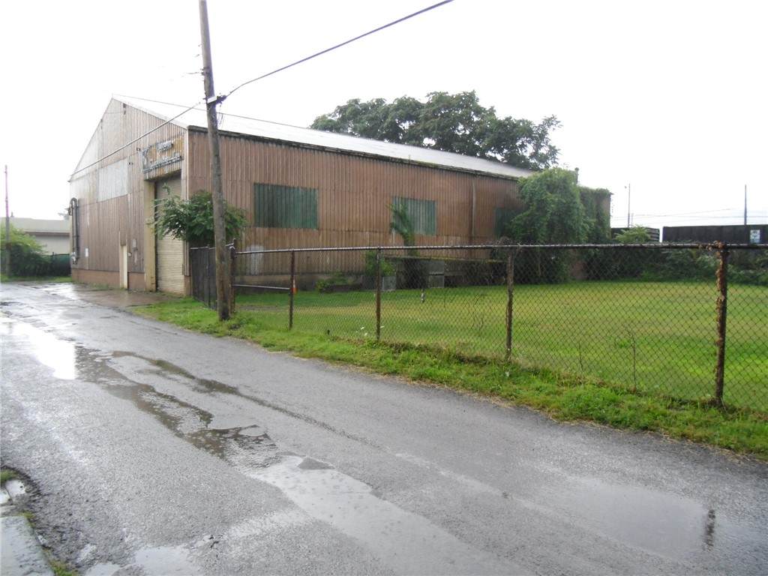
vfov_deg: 51.4
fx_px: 599
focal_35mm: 27
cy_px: 288
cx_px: 384
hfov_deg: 65.3
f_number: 3.2
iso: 200
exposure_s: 1/60
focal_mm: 4.9
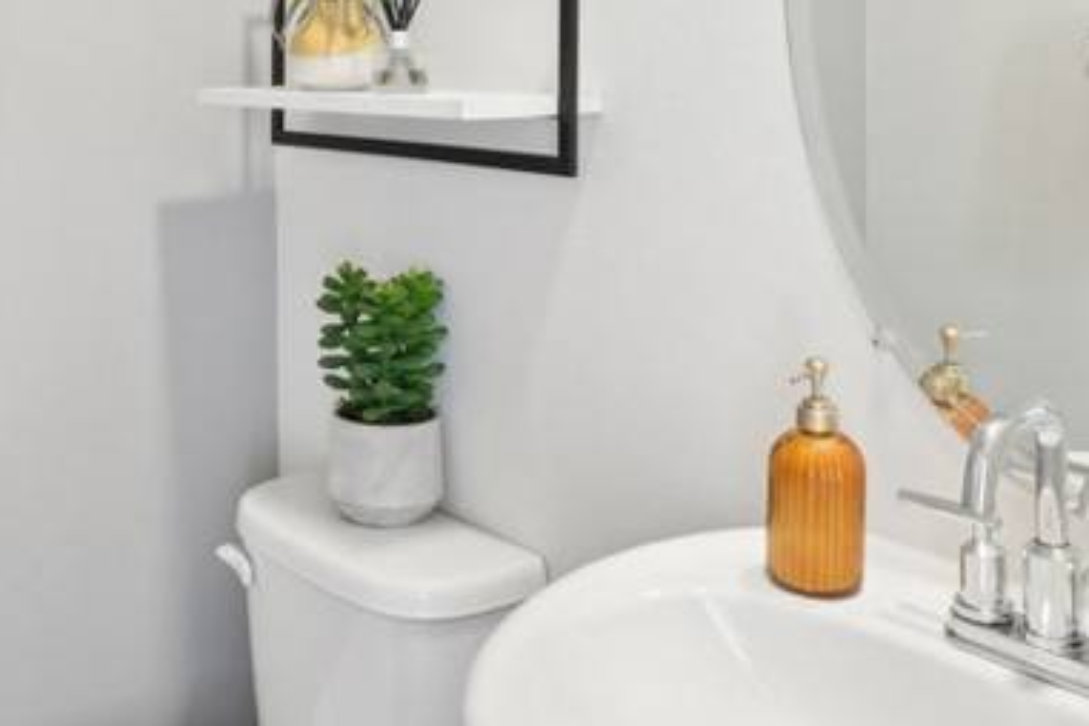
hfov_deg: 44.8
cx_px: 363
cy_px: 57
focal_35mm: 43
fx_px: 1301
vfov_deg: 29.7
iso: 400
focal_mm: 16
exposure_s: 1/10
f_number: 8
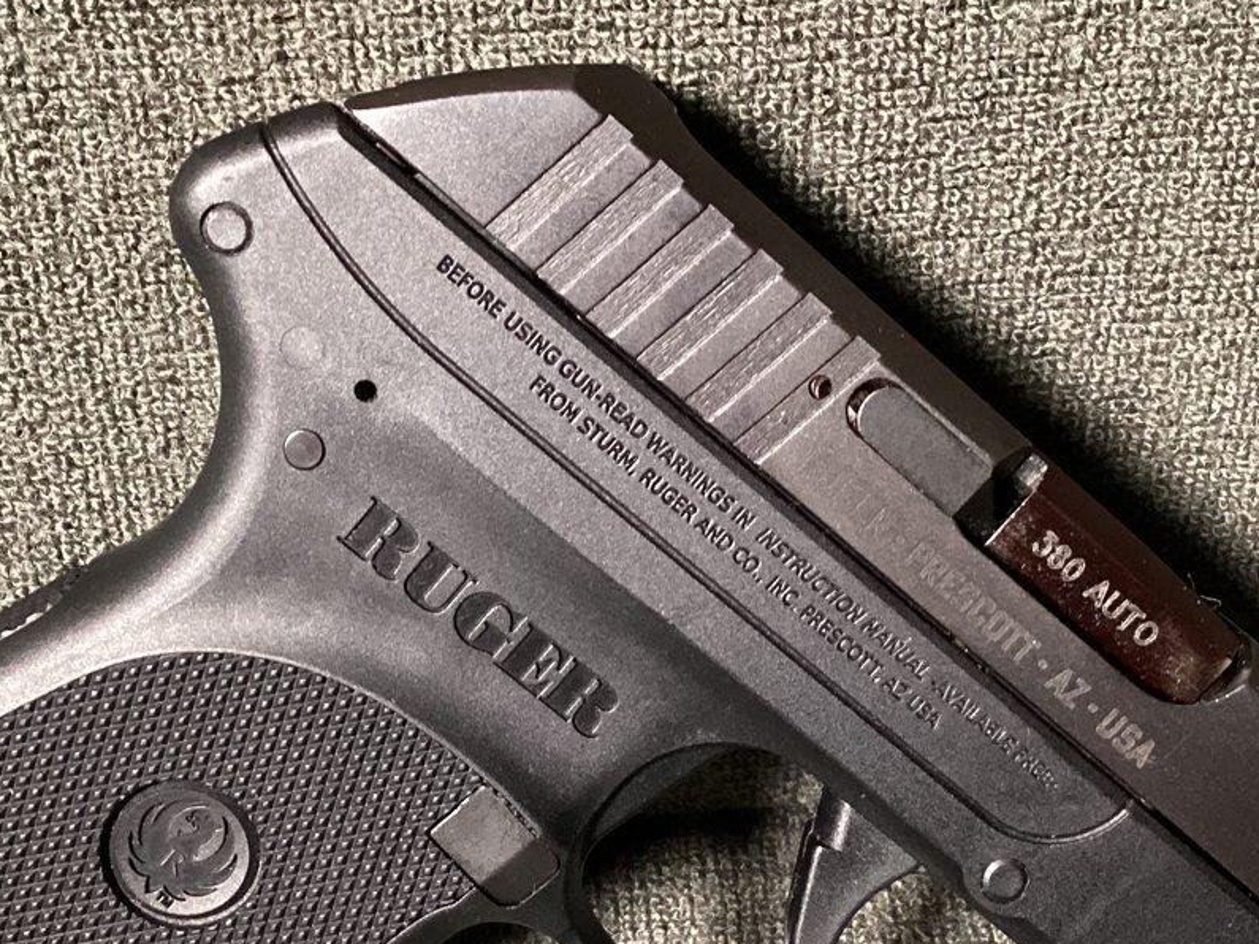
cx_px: 634
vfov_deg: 24.6
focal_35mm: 59
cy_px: 658
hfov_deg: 32.7
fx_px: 2146
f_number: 2.4
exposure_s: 1/30
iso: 400
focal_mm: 3.3
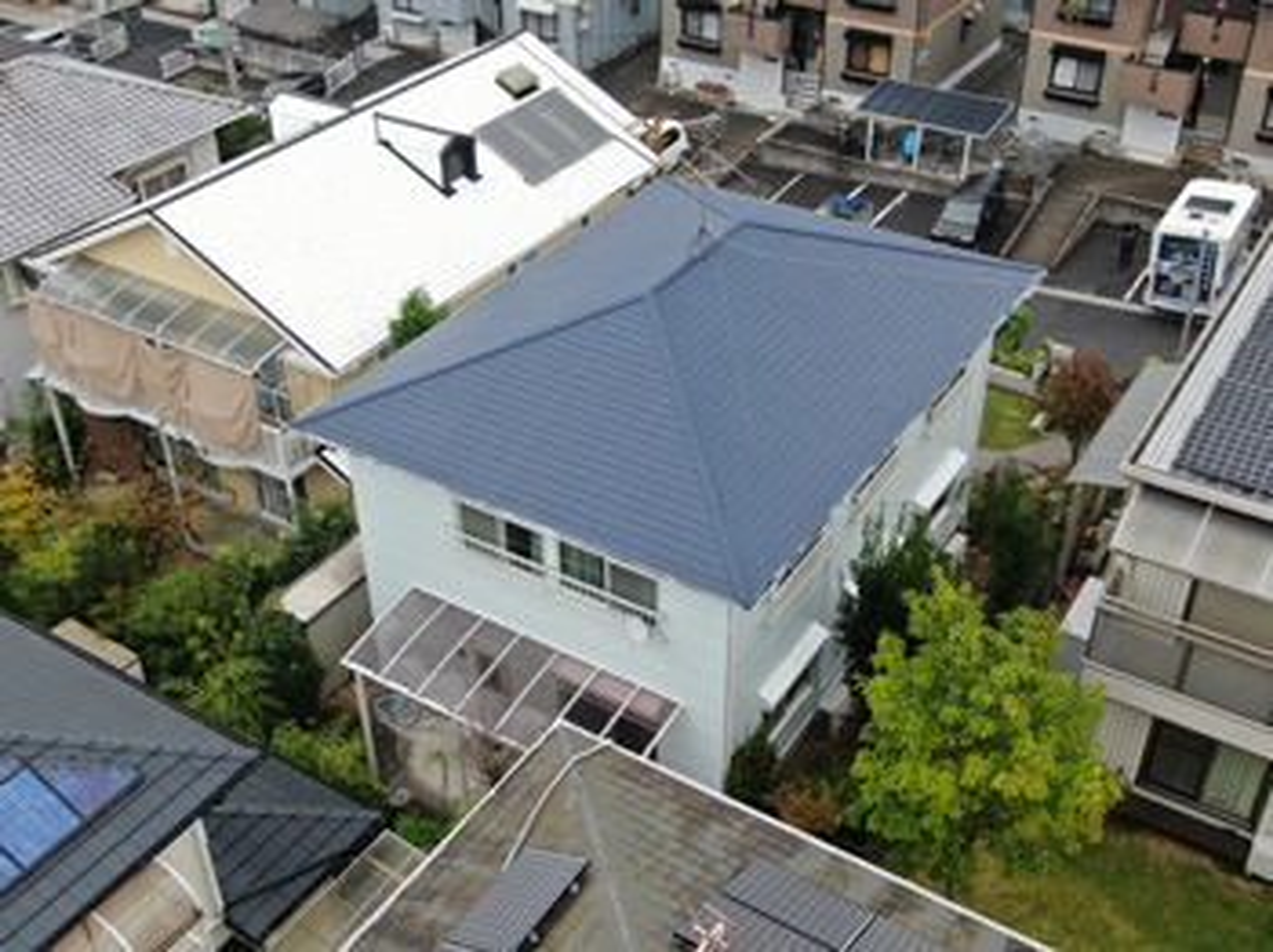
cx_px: 636
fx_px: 1433
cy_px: 476
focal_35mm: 39
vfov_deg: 36.8
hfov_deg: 47.9
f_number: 3.4
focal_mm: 6.77
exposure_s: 1/100
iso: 100
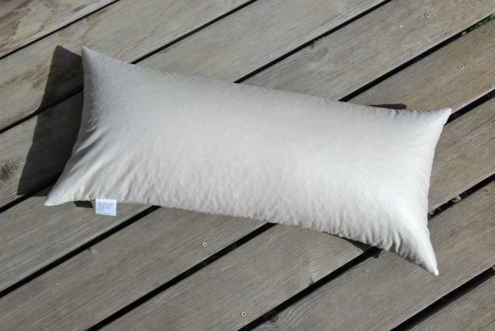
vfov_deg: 31.9
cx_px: 248
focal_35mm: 42
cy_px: 166
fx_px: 578
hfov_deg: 46.4
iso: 100
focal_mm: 28
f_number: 9
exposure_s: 1/320
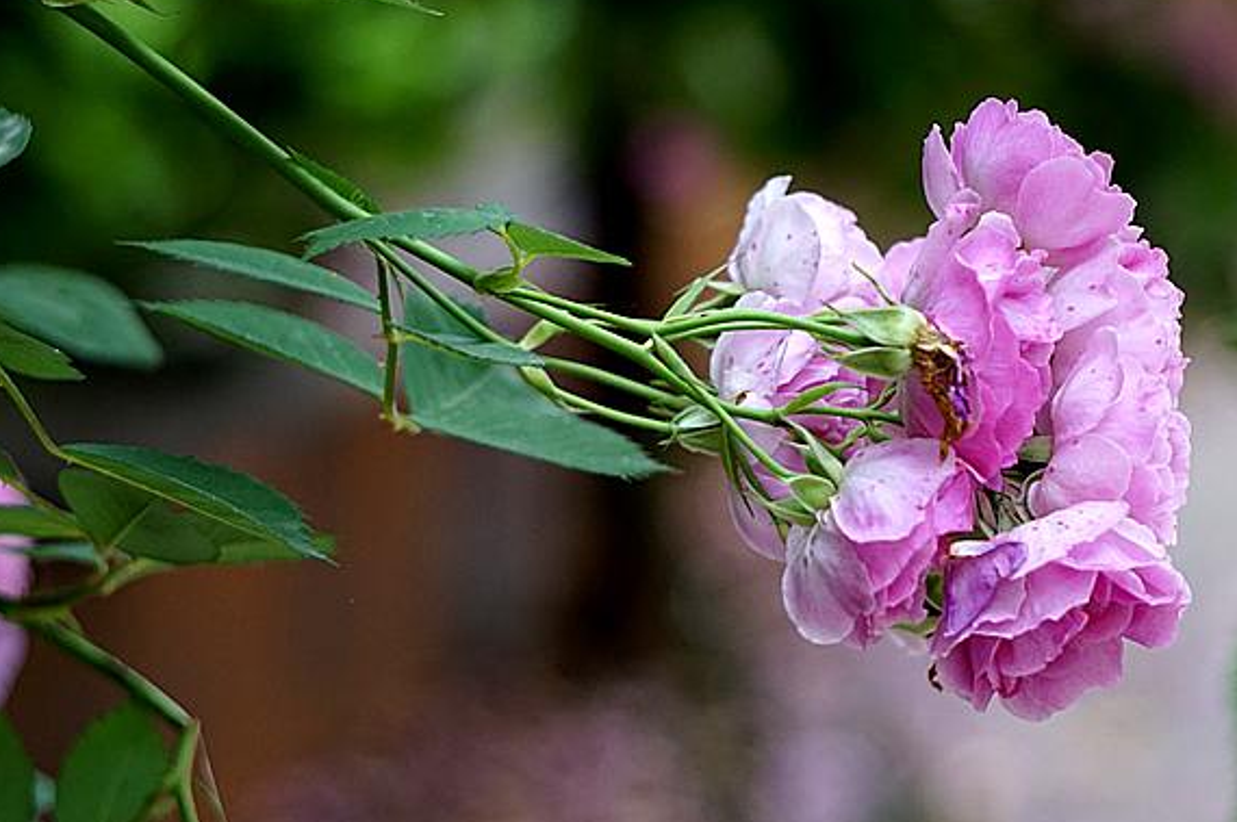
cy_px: 512
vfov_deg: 5.5
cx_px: 718
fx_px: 8607
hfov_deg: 8.2
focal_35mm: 251
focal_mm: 119
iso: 640
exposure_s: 1/200
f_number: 5.6
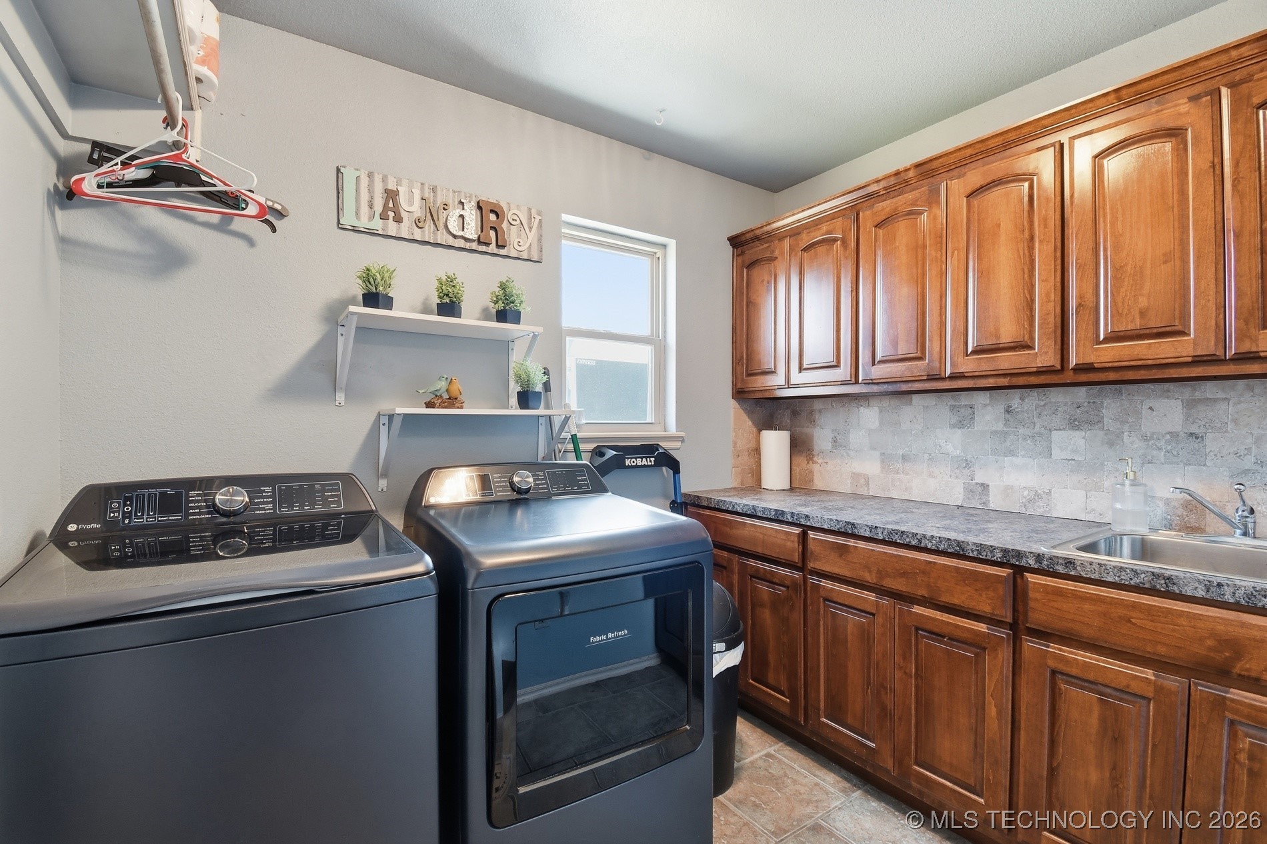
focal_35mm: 15
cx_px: 634
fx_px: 528
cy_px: 422
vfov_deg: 77.3
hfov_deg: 100.4
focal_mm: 10
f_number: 9
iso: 250
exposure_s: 1/13
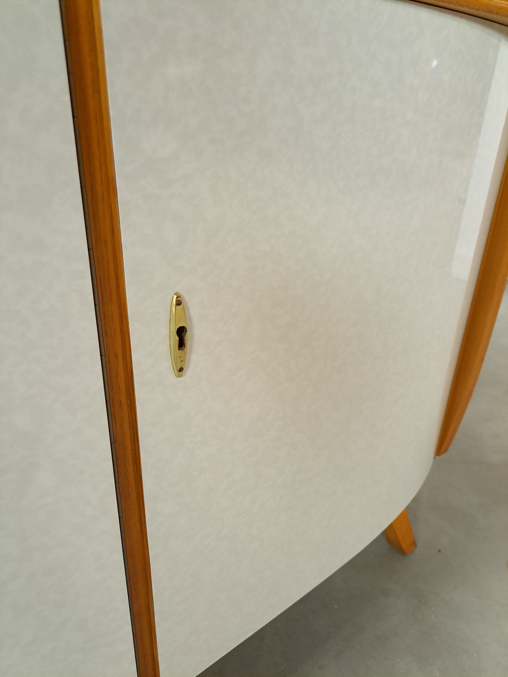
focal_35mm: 24
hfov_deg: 56.8
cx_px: 254
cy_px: 338
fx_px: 470
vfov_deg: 71.6
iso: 500
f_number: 1.8
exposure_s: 1/50
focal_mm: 5.23
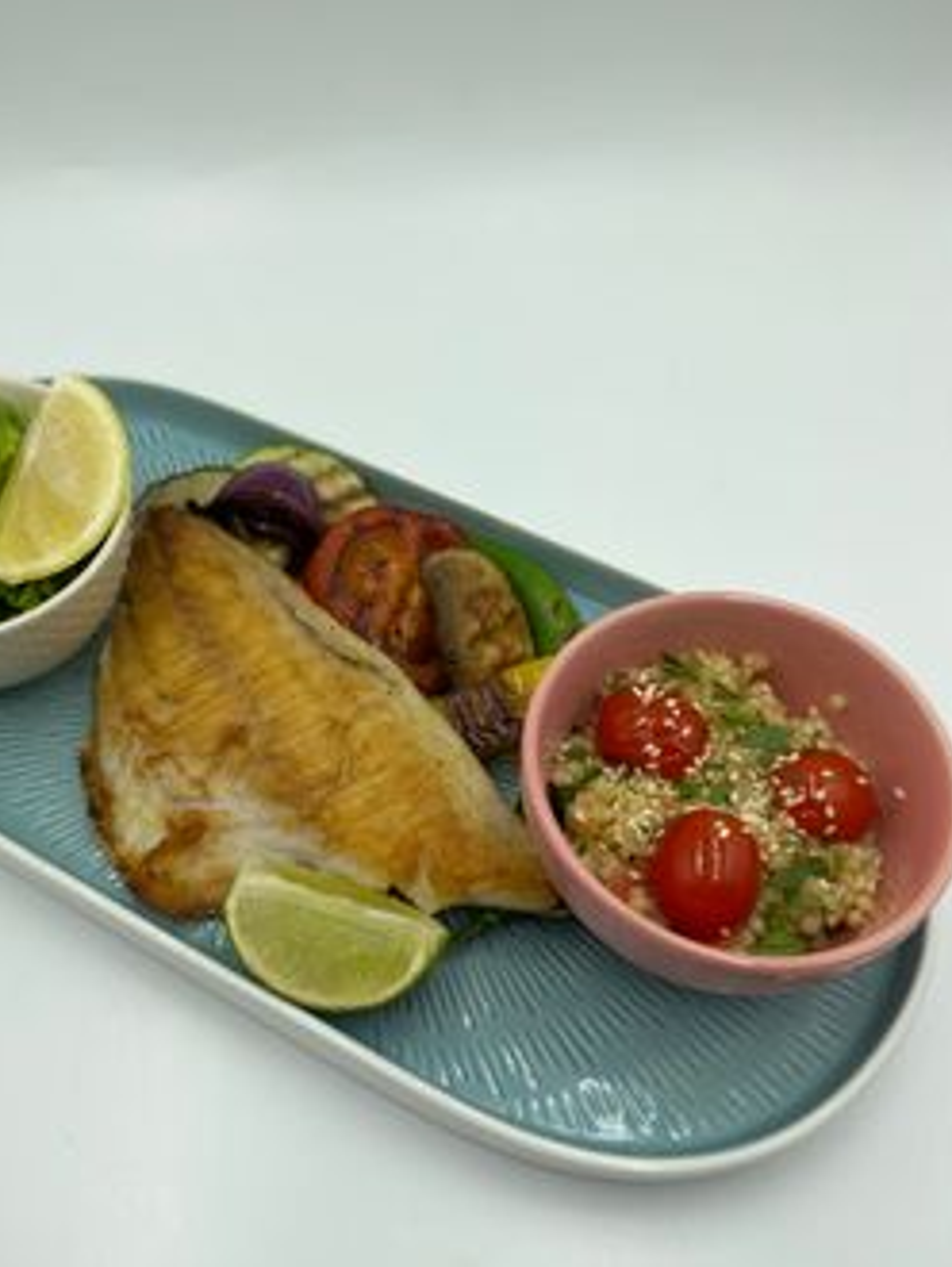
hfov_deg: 45.1
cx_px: 357
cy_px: 653
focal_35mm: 31
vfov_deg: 58.3
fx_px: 1135
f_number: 1.78
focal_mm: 6.86
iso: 100
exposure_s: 1/1453
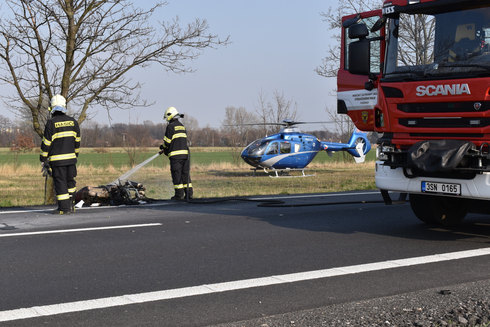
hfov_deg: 36.9
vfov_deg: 25.1
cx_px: 245
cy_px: 164
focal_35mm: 54
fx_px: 735
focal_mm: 36
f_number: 9
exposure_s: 1/320
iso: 200
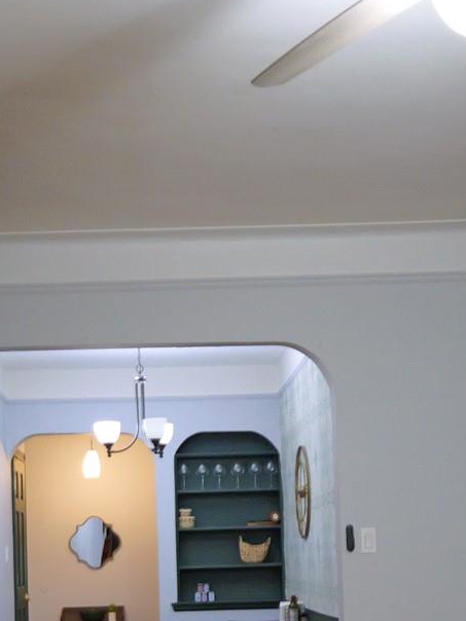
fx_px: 1095
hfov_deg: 23.9
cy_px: 546
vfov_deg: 30.4
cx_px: 147
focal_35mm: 61
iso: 1250
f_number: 1.7
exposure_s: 1/100
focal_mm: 9
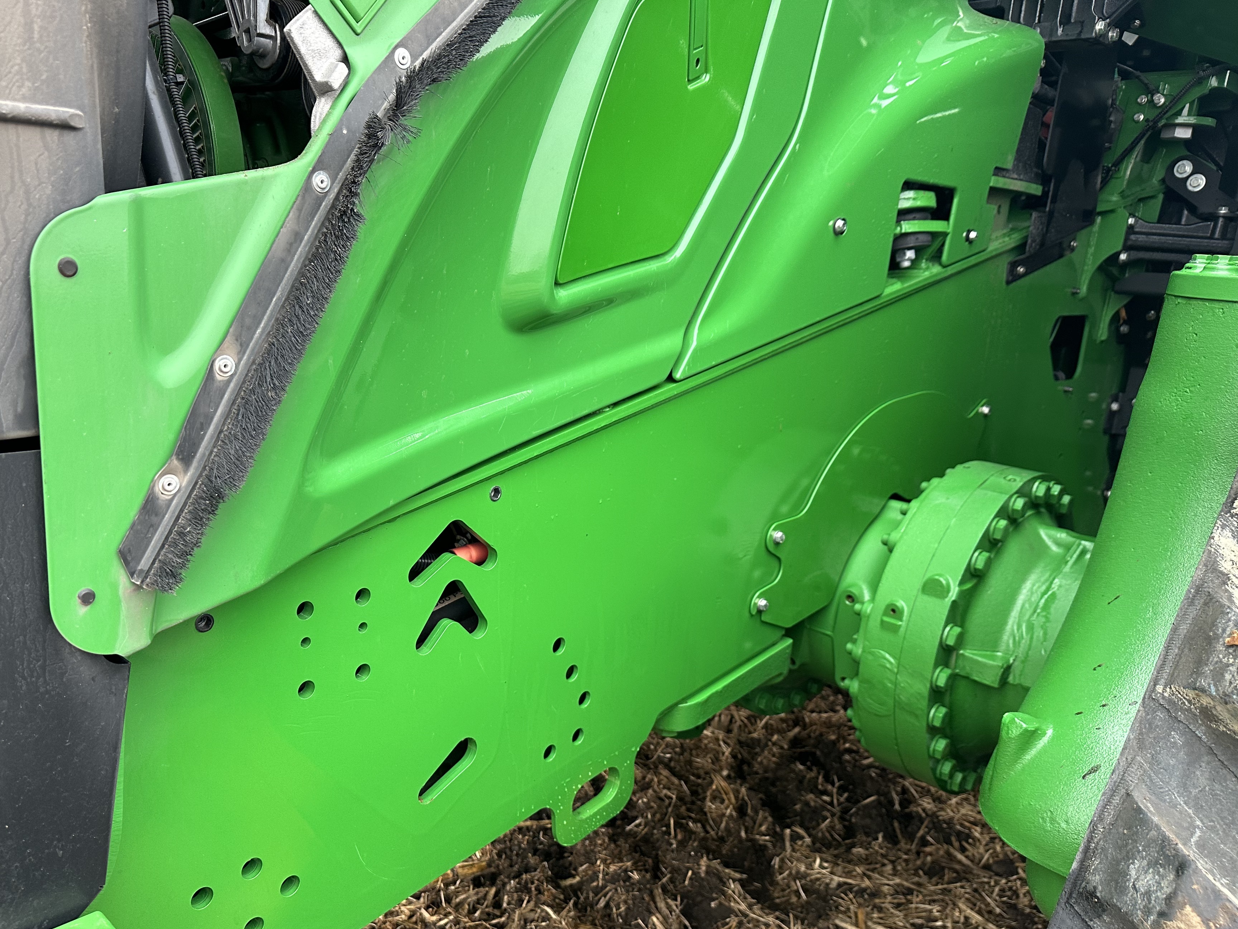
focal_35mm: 28
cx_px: 544
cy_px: 539
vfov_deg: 49.5
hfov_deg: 63.2
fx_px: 1001
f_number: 1.78
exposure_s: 1/121
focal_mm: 6.86
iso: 160
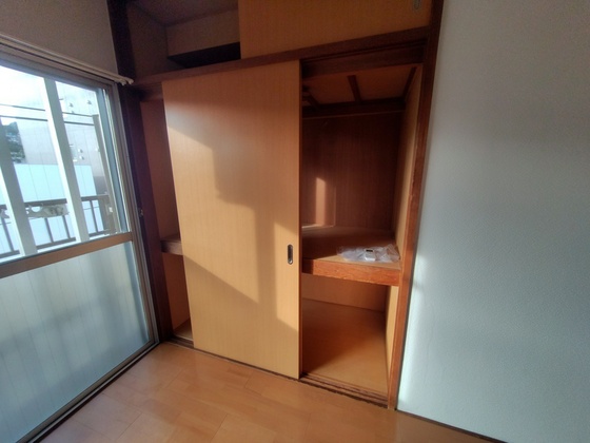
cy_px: 222
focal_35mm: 13
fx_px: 222
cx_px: 295
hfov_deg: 106.2
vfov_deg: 89.9
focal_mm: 2.16
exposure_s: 1/120
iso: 223
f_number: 2.2
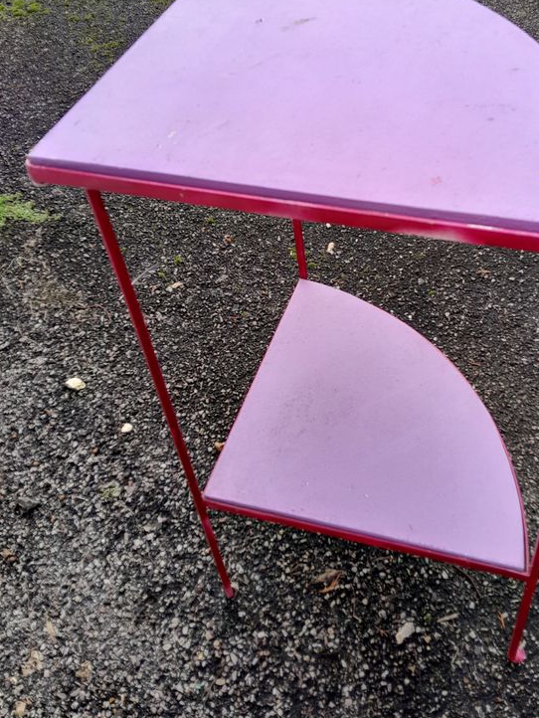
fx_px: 747
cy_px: 268
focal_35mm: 36
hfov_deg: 39.3
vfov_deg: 50.8
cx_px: 348
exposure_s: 1/100
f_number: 1.8
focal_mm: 3.98
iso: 40
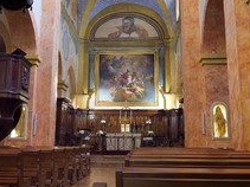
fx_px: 332
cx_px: 118
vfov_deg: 31.4
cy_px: 76
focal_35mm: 46
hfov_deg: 41.2
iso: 400
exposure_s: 1
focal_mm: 24
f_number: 8
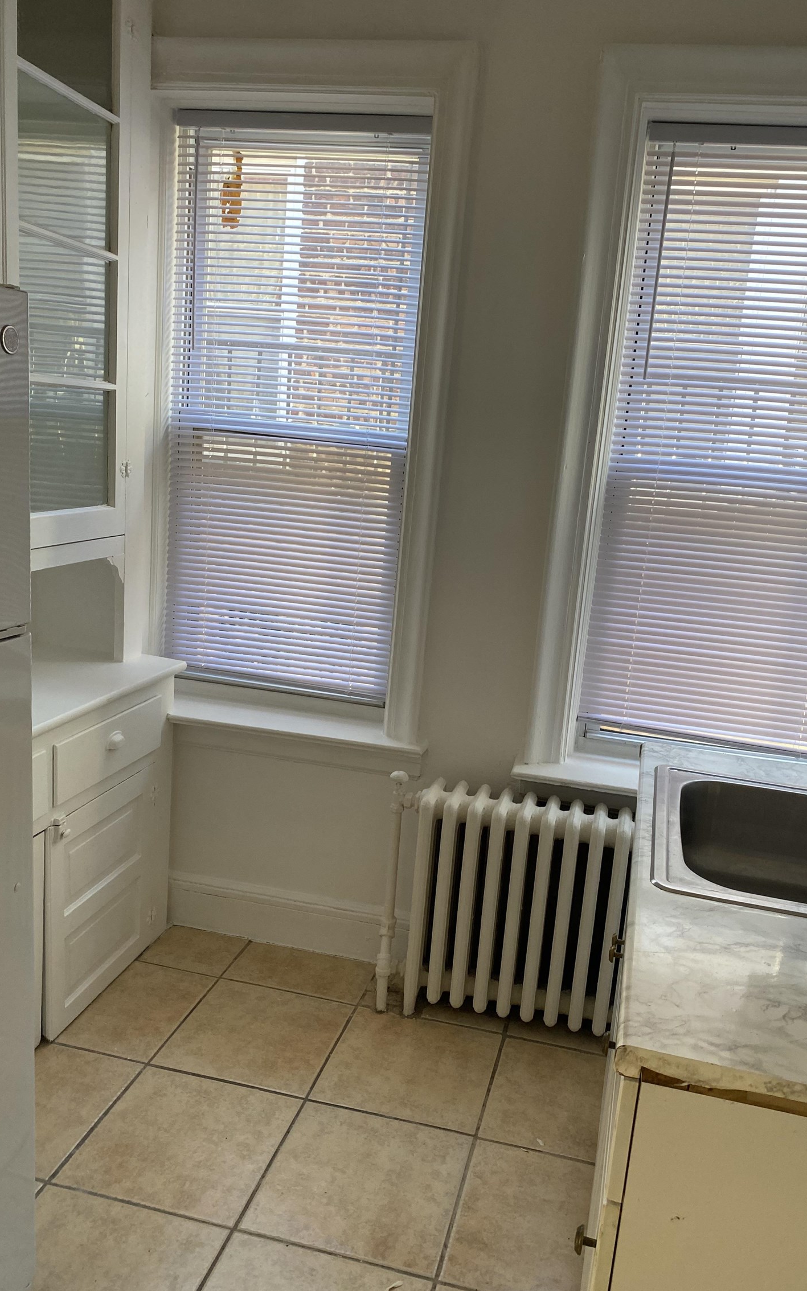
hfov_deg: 44.5
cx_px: 440
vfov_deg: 66.5
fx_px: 986
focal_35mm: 28
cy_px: 647
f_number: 1.8
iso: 125
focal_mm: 4.25
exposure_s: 1/121
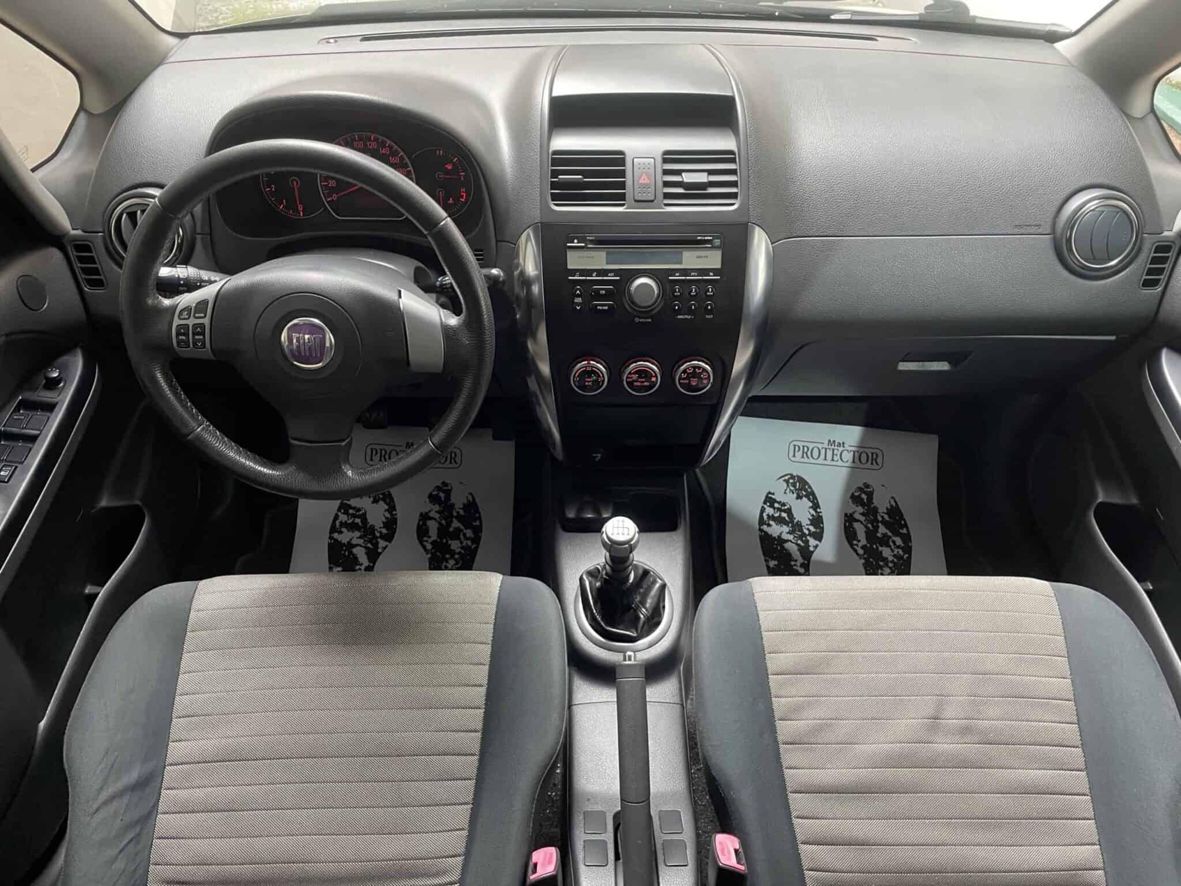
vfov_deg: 53.1
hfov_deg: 67.3
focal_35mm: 26
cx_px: 590
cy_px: 443
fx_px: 887
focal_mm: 4.2
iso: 250
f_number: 1.6
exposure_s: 1/50
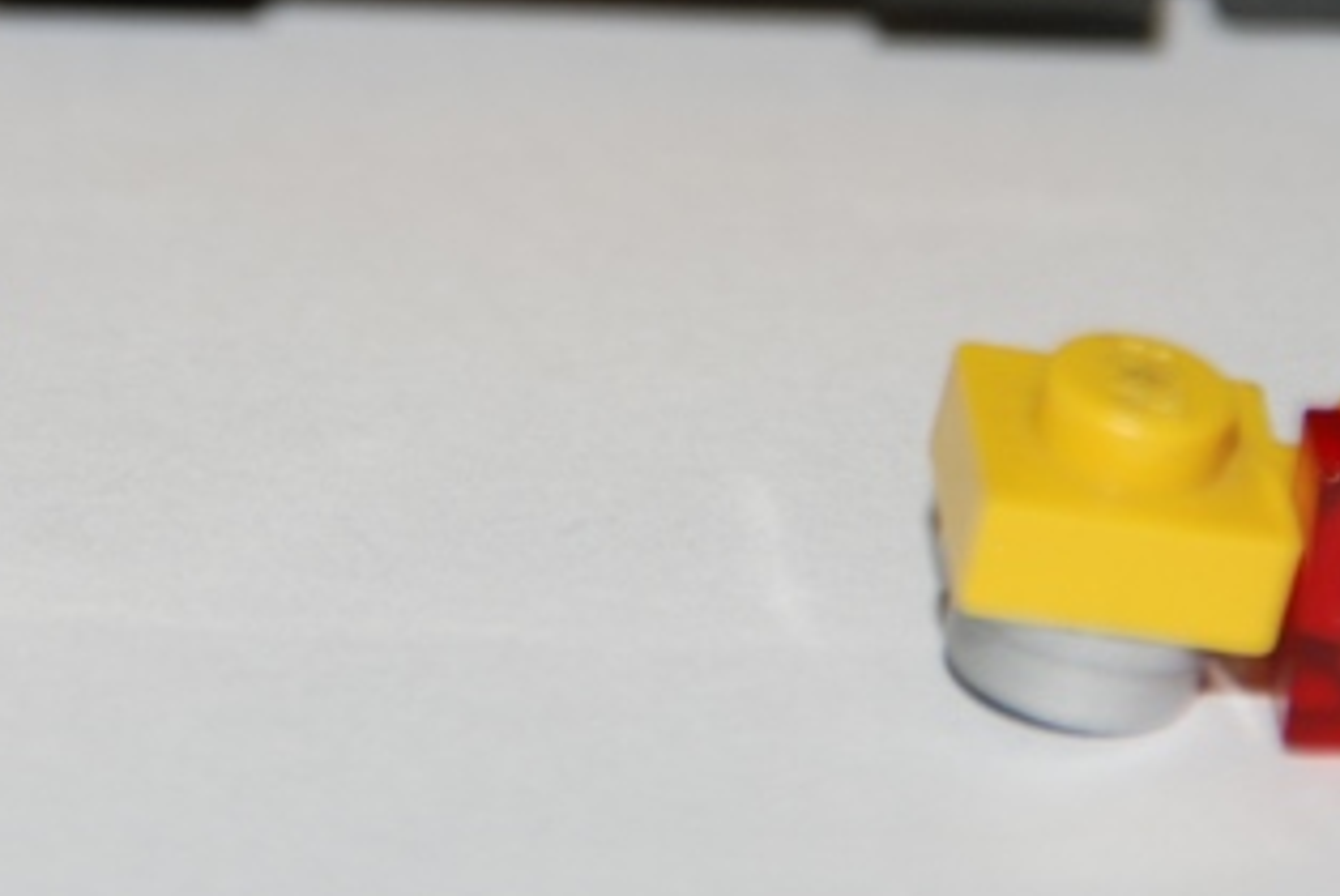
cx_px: 457
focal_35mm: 765
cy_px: 55
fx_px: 28501
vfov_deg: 1.8
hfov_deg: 2.7
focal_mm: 200
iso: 200
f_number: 6.3
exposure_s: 1/60
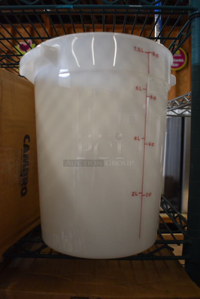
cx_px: 100
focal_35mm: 30
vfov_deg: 61.9
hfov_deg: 43.7
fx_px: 250
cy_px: 150
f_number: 3.8
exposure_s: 1/160
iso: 800
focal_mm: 20
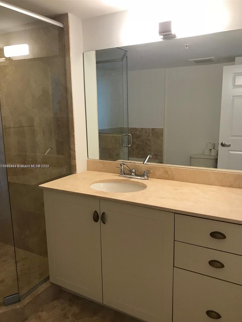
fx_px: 270
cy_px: 166
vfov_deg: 61.7
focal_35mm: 29
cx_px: 123
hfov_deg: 48.2
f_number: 1.8
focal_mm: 3.99
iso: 32
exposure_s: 1/30
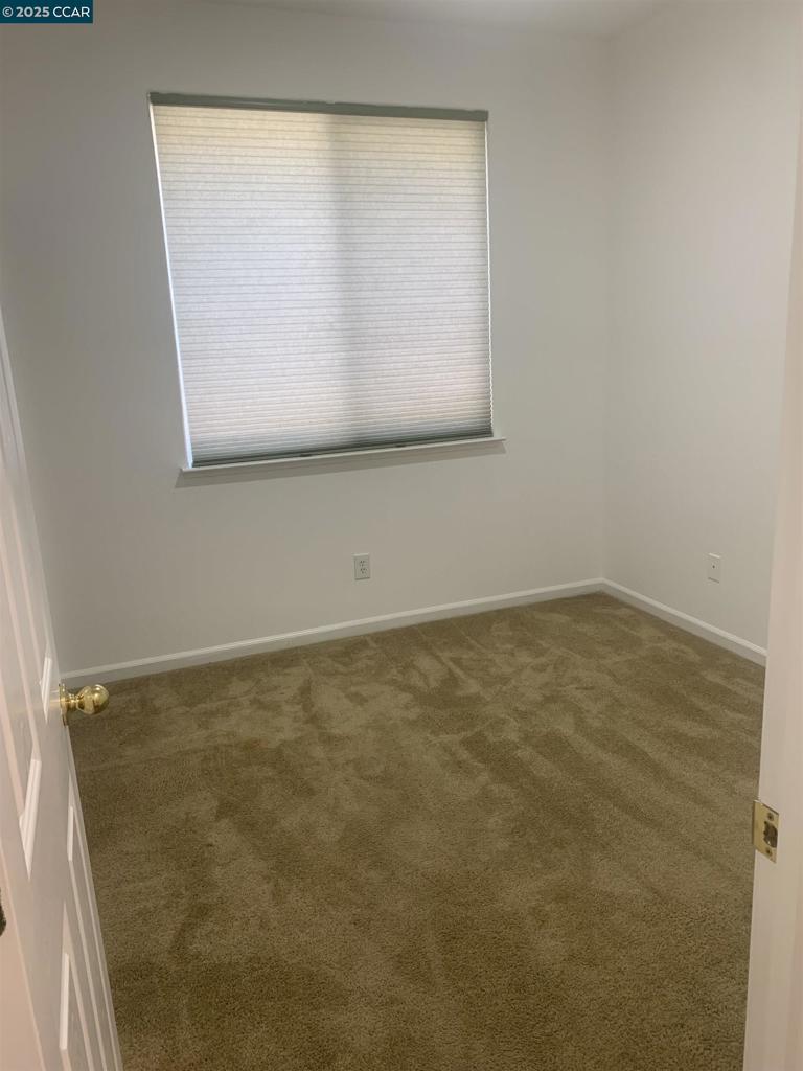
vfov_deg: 67.3
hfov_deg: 53.1
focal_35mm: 26
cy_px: 536
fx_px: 804
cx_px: 402
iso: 100
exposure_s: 1/60
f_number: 1.8
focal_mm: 4.25
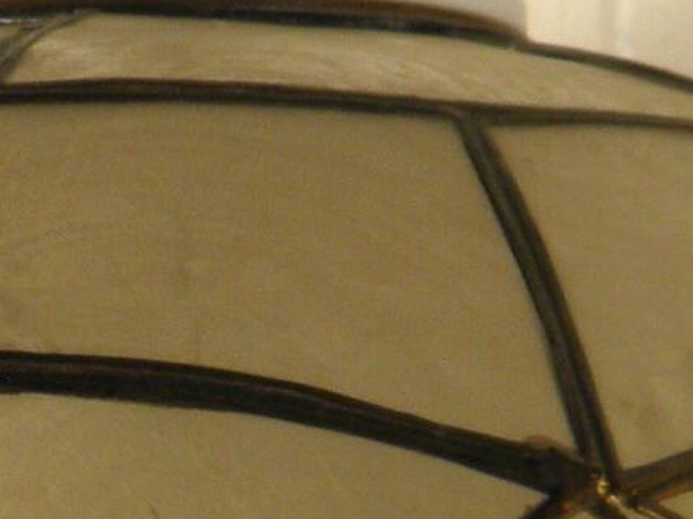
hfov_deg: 4.2
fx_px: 9507
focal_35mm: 475
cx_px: -72
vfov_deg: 3.1
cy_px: 932
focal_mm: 14.3
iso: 100
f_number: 4.4
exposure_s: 1/50
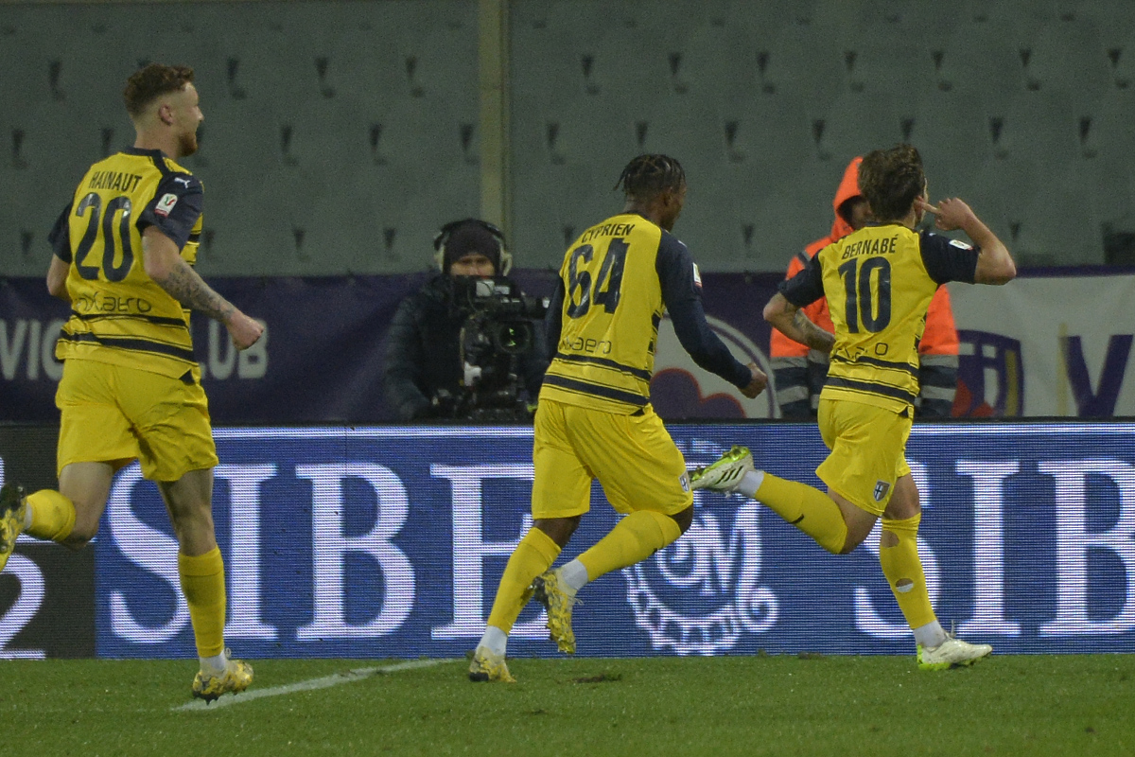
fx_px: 12610
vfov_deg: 3.4
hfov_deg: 5.2
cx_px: 568
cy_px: 378
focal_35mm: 400
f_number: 5.6
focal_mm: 400
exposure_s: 1/1000
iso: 2500
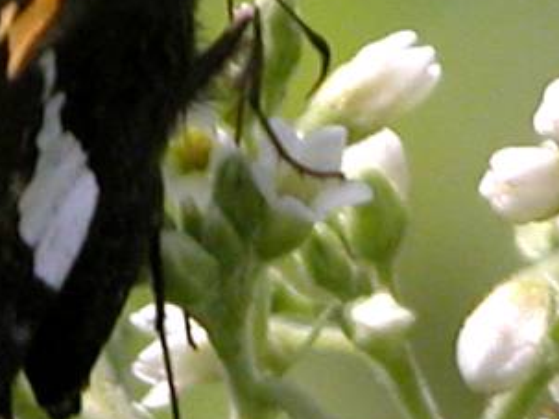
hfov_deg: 1.7
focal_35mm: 1184
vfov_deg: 1.3
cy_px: 236
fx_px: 19112
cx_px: 223
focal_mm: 71.2
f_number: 4.2
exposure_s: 1/1506
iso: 100
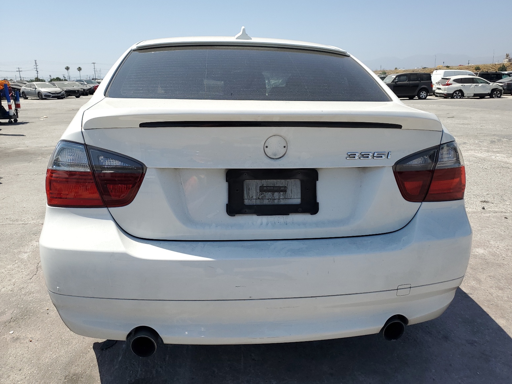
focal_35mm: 27
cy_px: 187
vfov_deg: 51.4
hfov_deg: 65.3
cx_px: 264
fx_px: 399
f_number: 1.5
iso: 50
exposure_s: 1/3333
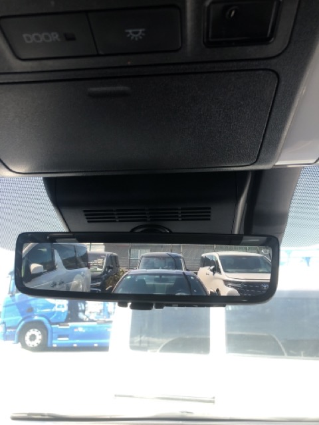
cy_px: 212
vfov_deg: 63.4
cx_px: 160
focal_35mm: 28
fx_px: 344
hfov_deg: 49.7
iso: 25
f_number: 1.8
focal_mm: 3.99
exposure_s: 1/120
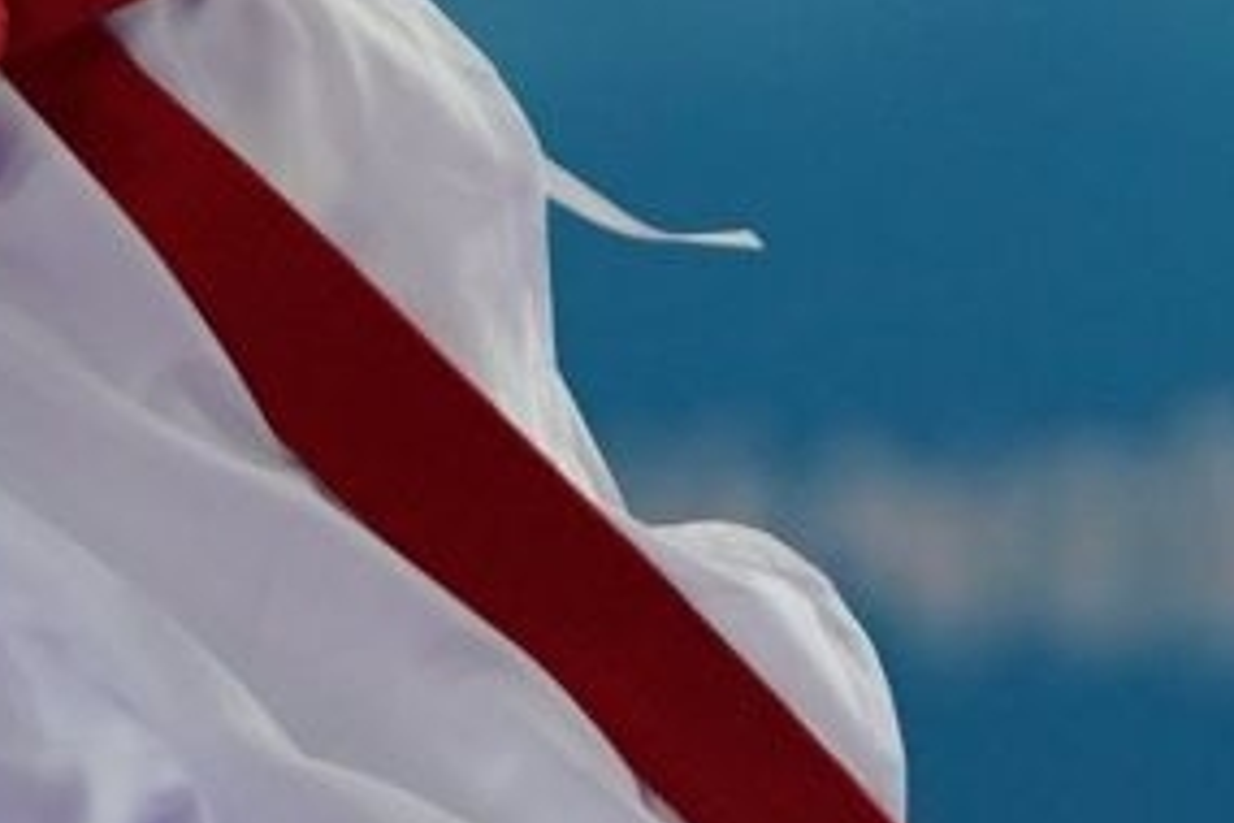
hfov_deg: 1.6
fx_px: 43701
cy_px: -736
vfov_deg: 1.1
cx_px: 1896
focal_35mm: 1275
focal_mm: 135
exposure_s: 1/1000
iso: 1250
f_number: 2.8
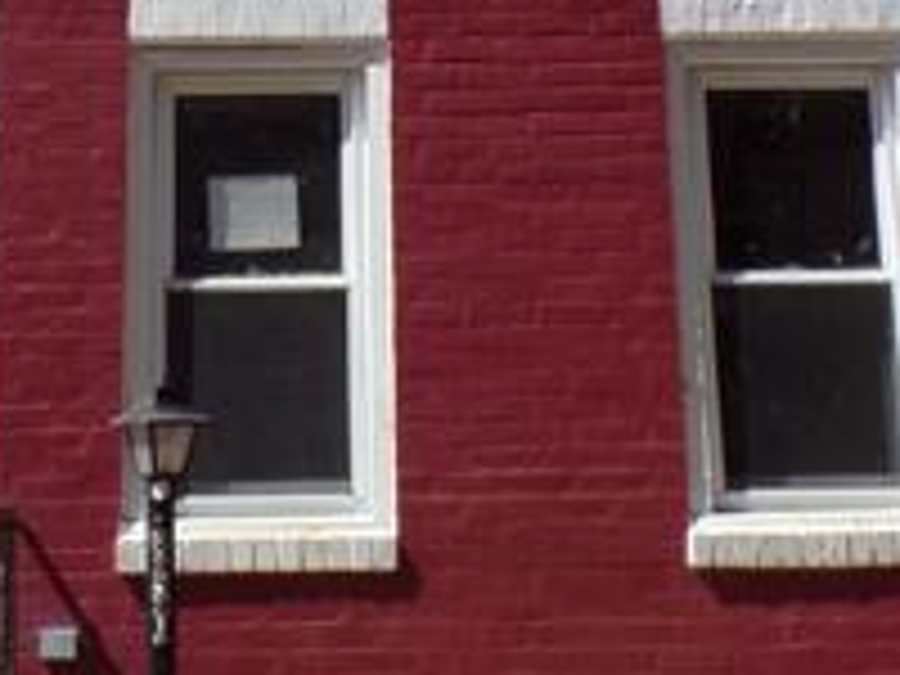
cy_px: -266
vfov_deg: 14.6
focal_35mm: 96
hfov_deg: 20.4
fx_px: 2496
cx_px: 302
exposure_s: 1/400
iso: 80
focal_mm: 4.3
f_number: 5.8
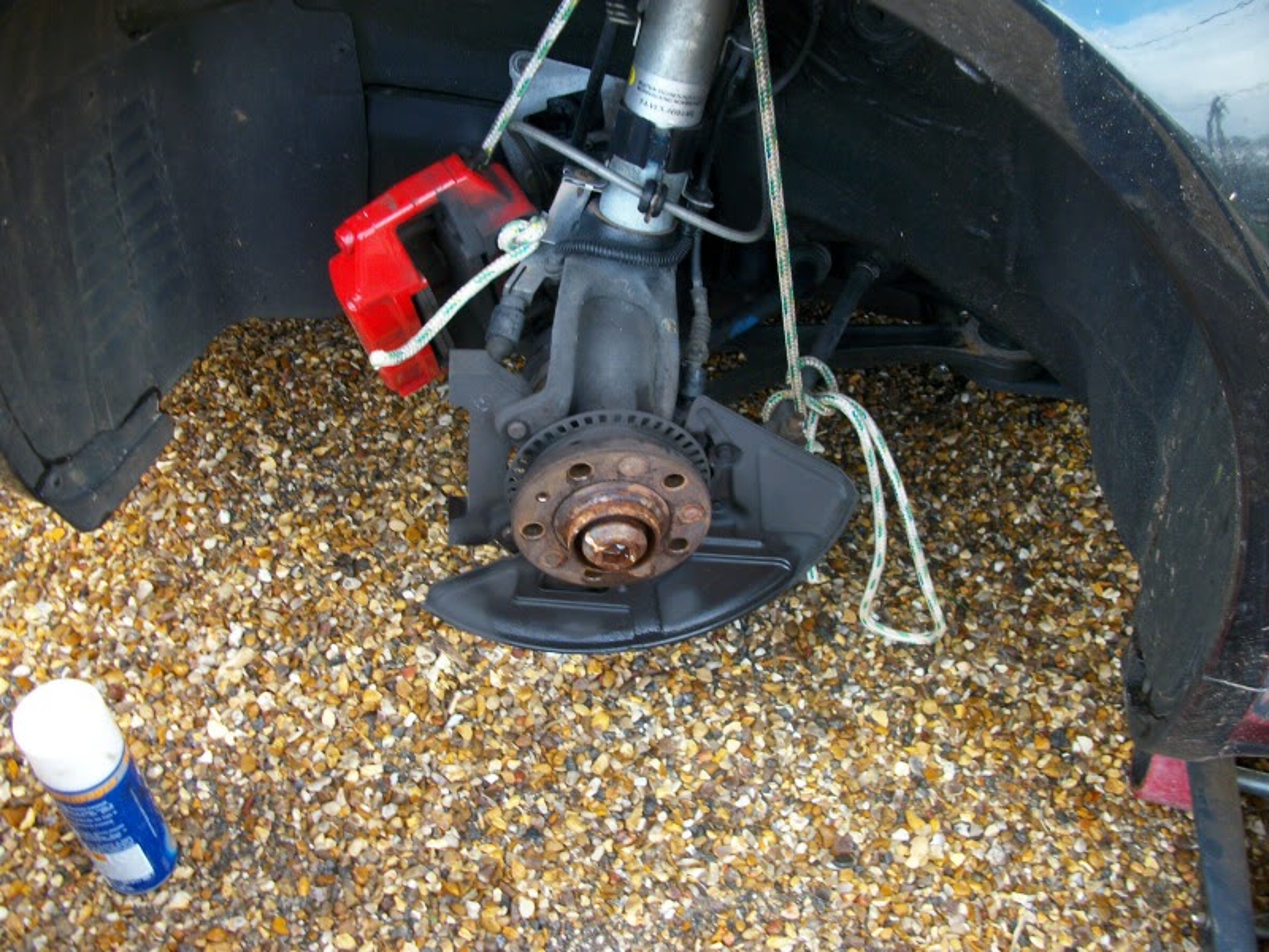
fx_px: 1246
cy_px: 476
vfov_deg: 41.8
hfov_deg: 54.0
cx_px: 634
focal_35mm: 34
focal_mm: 5.7
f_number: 2.9
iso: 88
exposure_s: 1/40
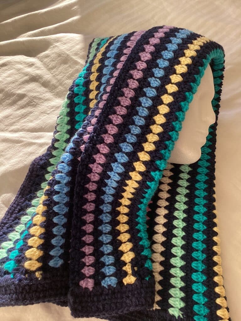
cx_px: 120
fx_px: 288
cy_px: 160
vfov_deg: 58.4
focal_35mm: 31
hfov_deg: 45.4
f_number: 2.4
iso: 25
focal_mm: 3.3
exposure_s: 1/187
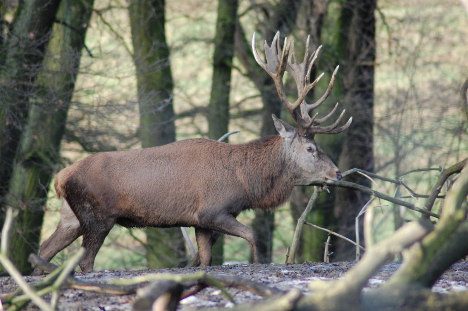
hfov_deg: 4.6
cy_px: 156
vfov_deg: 3.0
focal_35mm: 450
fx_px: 5845
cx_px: 234
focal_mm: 300
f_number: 5.6
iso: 800
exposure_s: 1/250
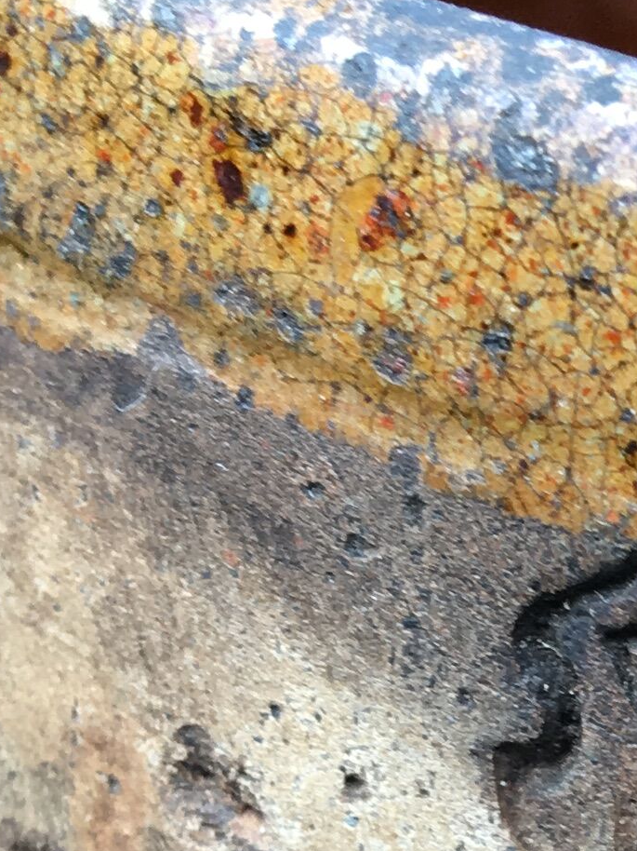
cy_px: 1085
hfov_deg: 10.8
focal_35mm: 128
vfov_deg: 14.8
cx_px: 1174
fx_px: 3142
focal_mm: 4.15
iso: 25
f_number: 2.2
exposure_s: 1/100
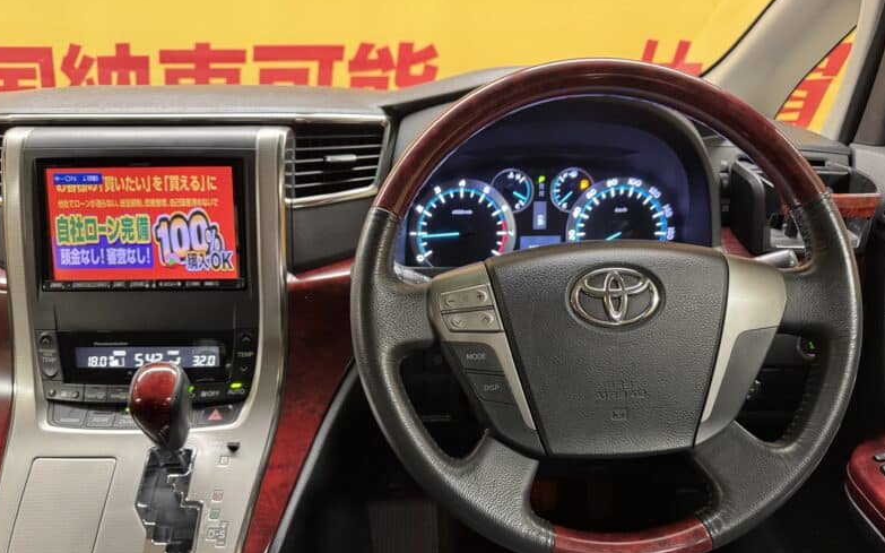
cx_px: 441
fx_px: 627
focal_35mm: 26
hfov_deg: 70.4
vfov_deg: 47.3
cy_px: 334
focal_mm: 6.76
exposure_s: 1/47
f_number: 1.78
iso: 500
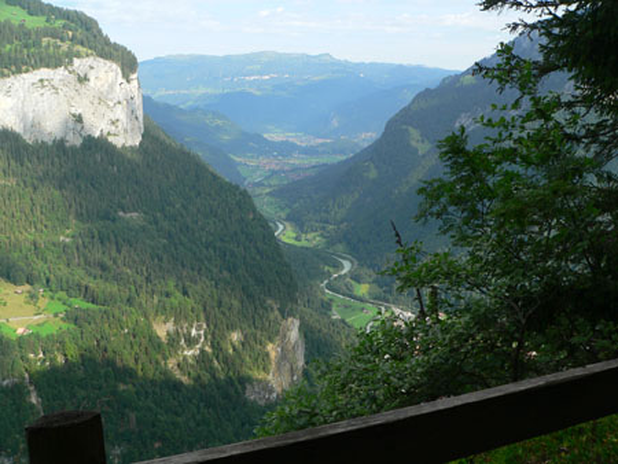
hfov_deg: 51.3
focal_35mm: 36
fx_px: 643
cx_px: 309
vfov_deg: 39.7
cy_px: 232
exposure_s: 1/250
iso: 80
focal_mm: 6
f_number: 4
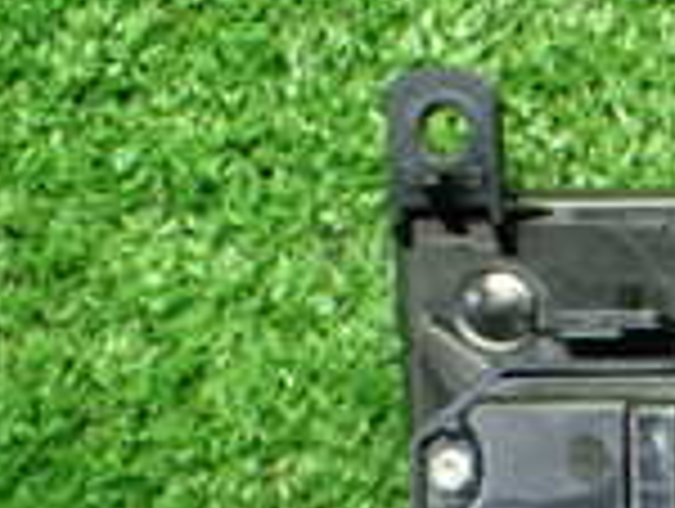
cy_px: 661
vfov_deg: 12.0
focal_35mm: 120
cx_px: 1328
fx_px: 2344
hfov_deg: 14.0
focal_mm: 5.4
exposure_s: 1/80
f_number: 2.3
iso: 800
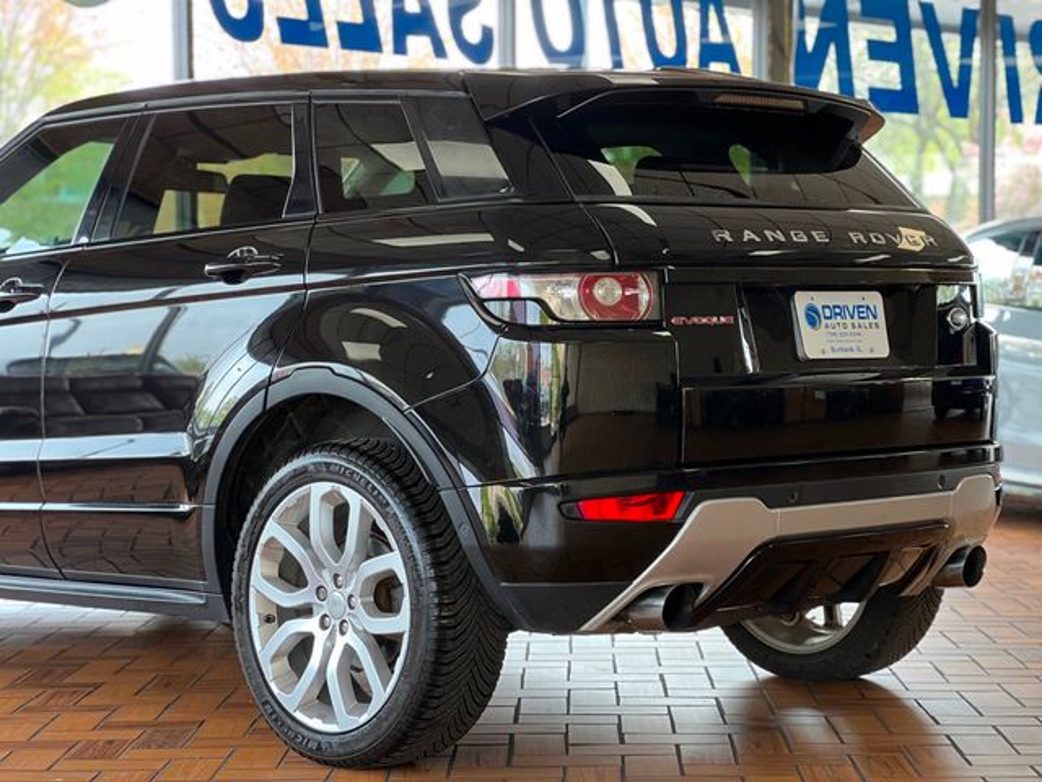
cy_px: 391
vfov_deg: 19.1
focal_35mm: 77
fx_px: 2318
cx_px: 521
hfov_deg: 25.3
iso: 200
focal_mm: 9
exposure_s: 1/120
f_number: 2.8
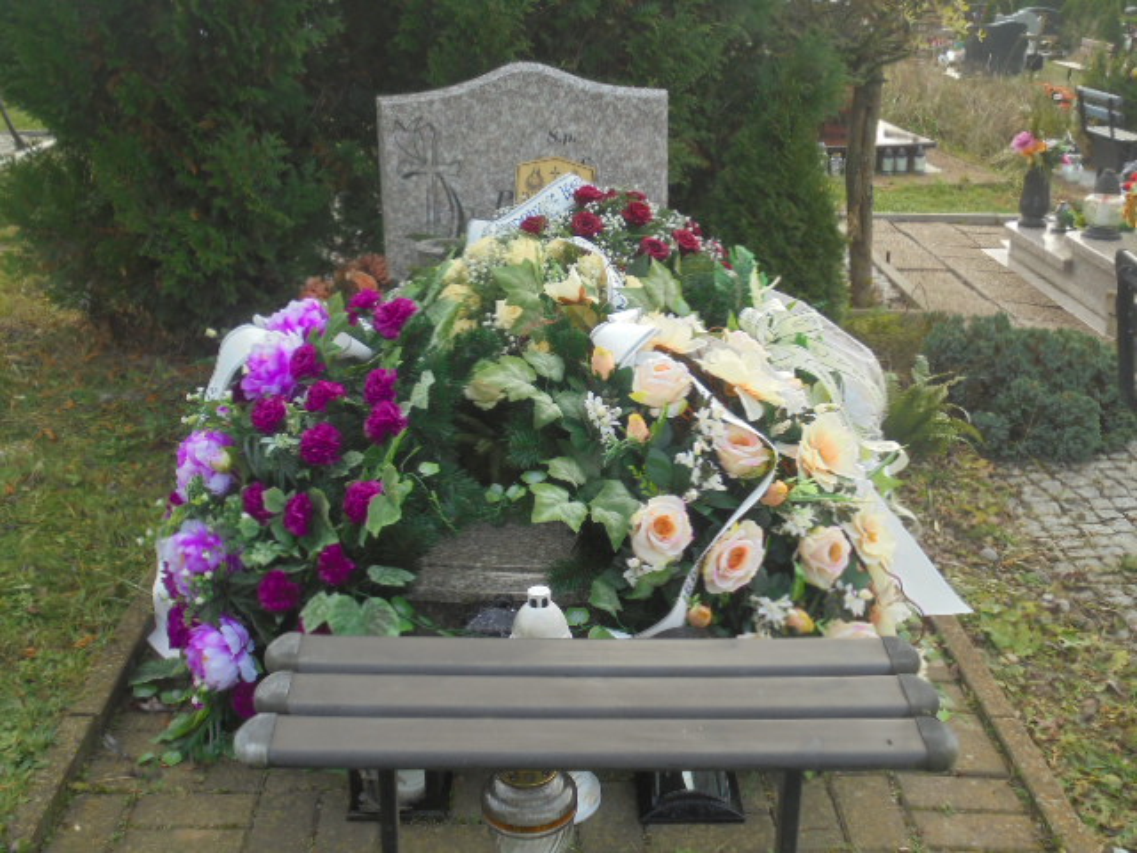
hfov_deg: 43.9
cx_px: 568
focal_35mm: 43
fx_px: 1412
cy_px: 426
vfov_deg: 33.6
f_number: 4.5
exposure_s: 1/100
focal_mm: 7.8
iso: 100
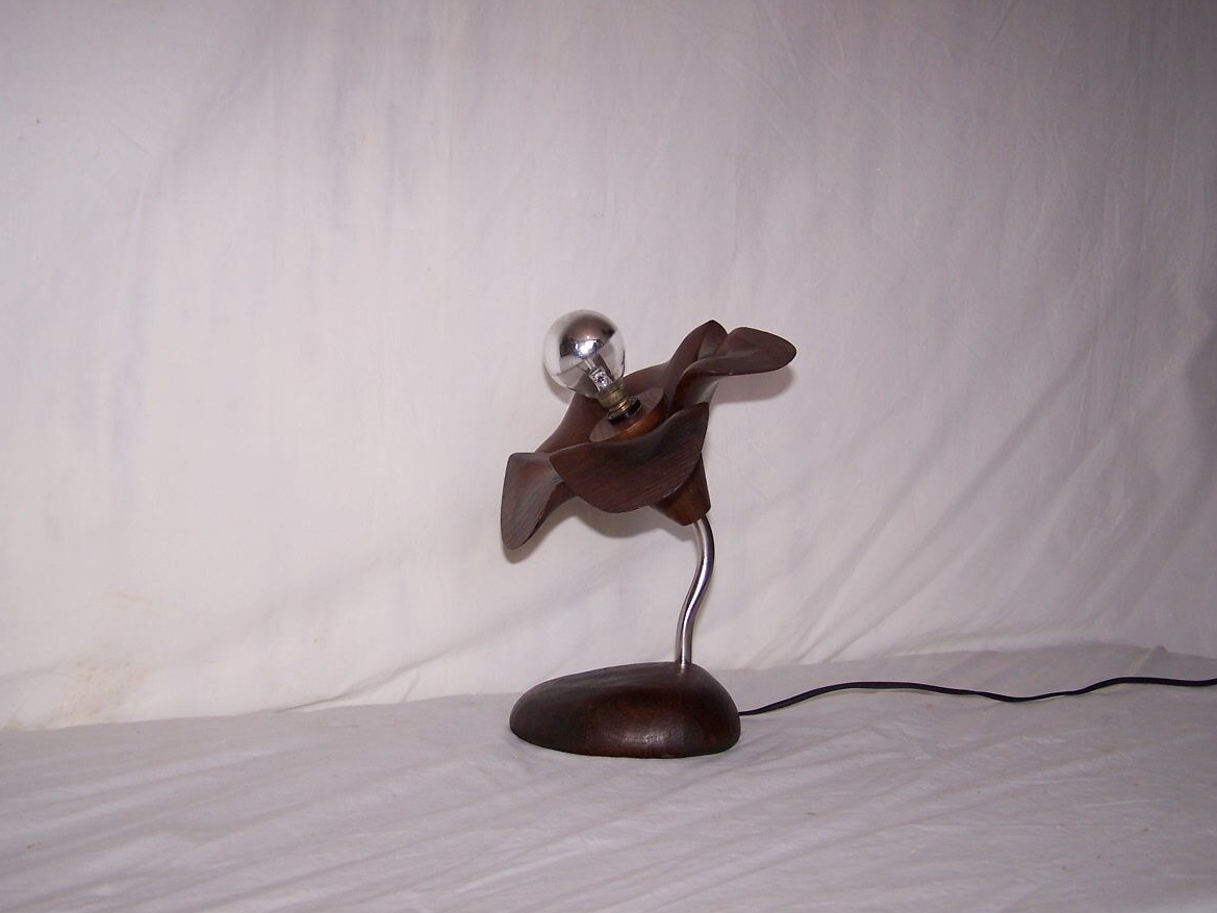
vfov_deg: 36.8
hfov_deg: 47.9
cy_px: 462
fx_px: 1371
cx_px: 618
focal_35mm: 39
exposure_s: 1/60
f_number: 2.8
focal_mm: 6.3
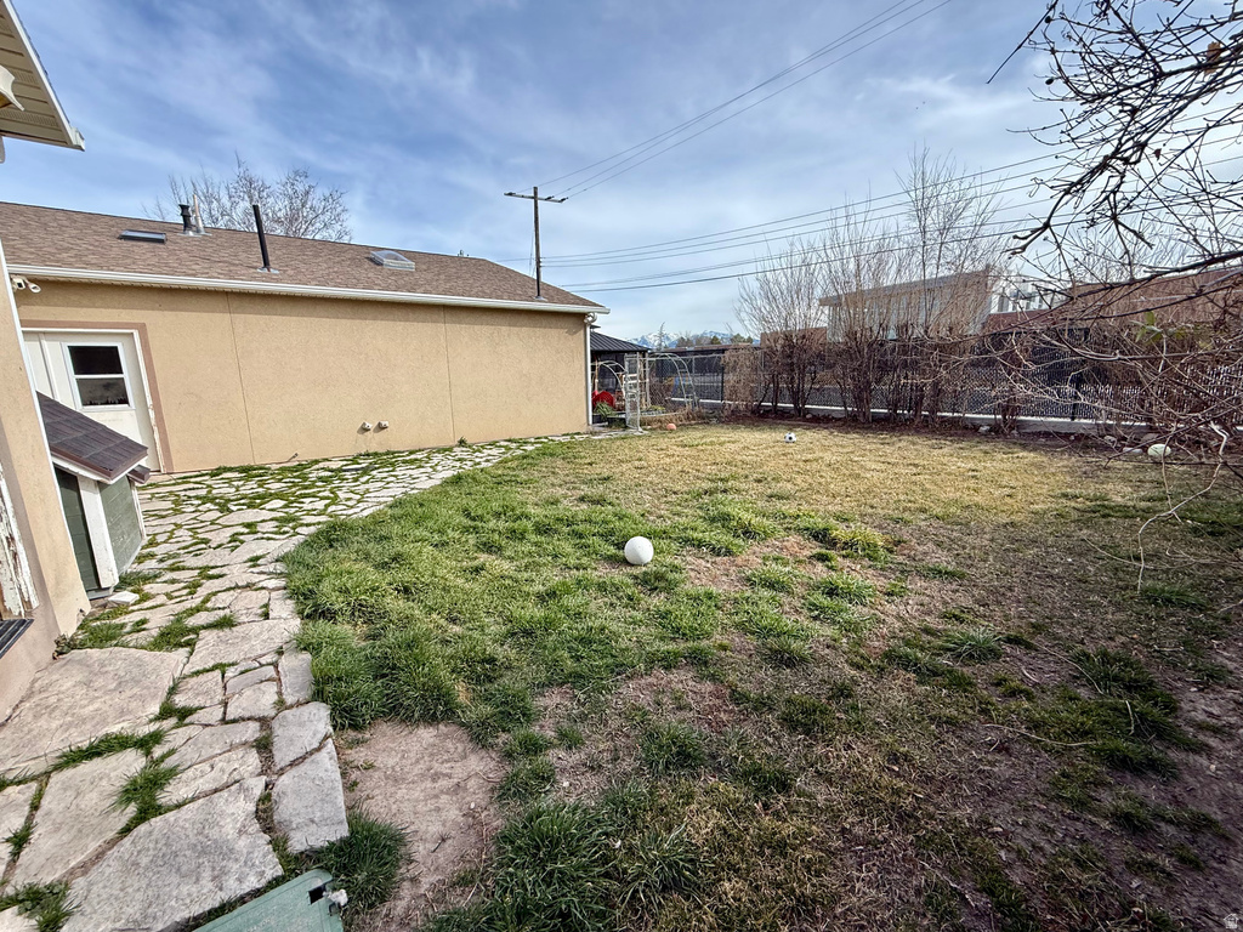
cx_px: 622
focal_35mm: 14
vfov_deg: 85.7
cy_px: 466
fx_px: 503
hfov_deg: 102.1
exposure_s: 1/970
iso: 50
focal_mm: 2.22
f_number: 2.2
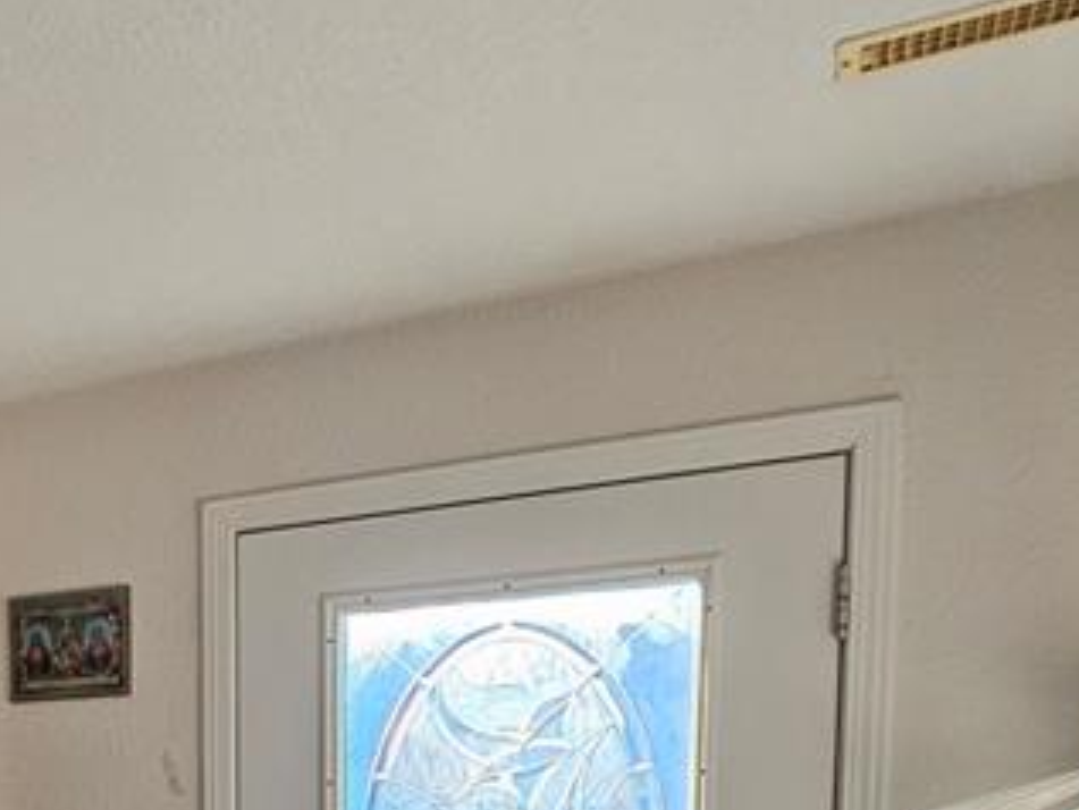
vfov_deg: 29.5
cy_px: 973
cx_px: -136
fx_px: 1310
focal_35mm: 42
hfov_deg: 36.9
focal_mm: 2.2
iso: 100
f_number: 2.2
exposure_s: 1/77.4
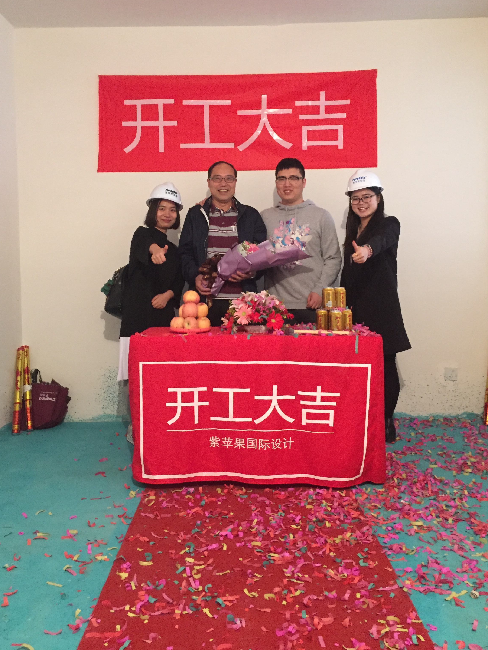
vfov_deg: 58.3
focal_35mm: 31
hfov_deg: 45.4
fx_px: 583
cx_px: 239
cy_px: 304
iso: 320
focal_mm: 4.15
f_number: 2.2
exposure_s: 1/17
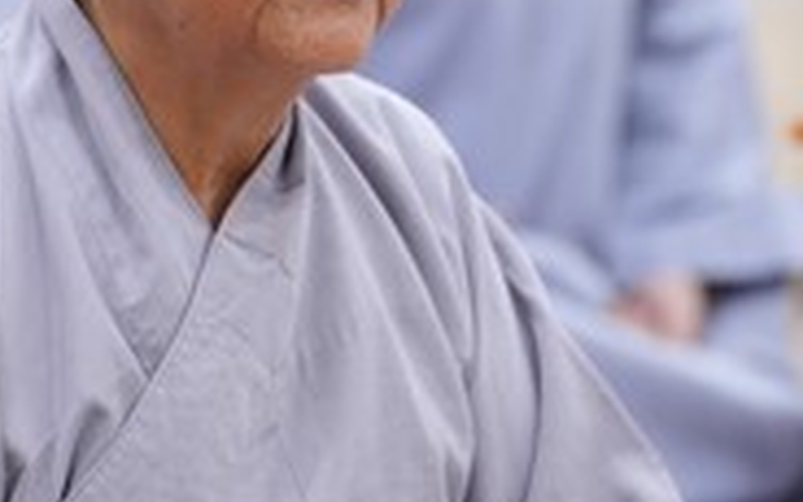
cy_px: 255
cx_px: 303
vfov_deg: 2.4
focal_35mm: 538
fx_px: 11774
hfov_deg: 3.9
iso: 2000
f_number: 2.8
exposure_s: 1/80
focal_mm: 150
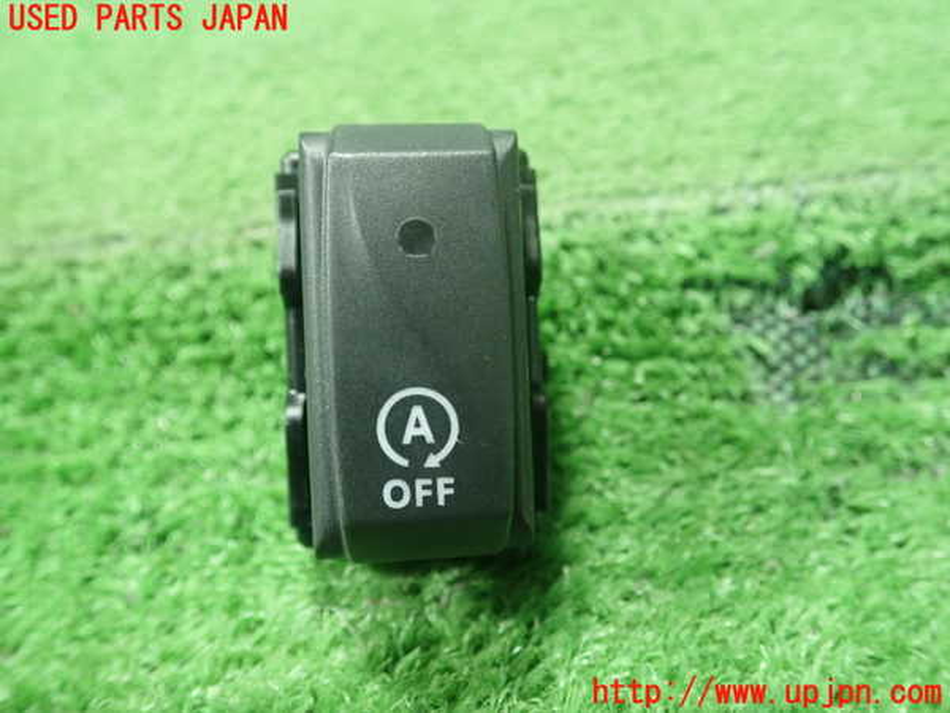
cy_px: 356
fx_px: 823
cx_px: 475
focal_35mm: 30
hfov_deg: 60.0
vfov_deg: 46.8
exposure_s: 1/100
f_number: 2.3
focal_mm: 5.5
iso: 800
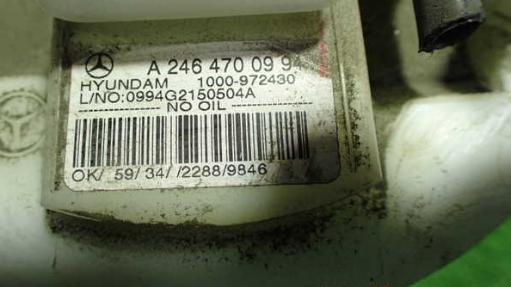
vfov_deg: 35.5
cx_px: 256
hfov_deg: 59.5
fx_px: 447
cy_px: 113
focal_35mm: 33
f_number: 2.3
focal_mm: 5.4
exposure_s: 1/125
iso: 500
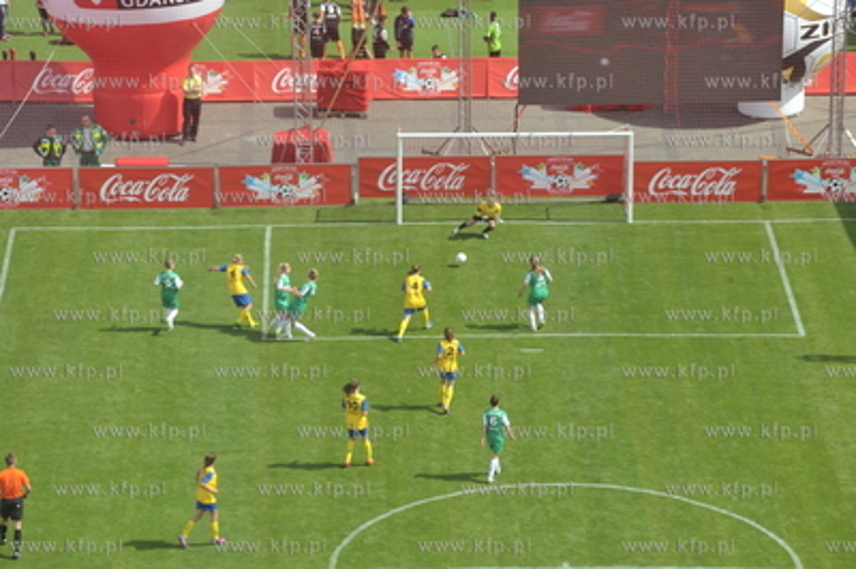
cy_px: 284
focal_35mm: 200
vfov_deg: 6.9
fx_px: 4752
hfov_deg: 10.3
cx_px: 428
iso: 320
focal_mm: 200
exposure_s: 1/320
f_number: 13
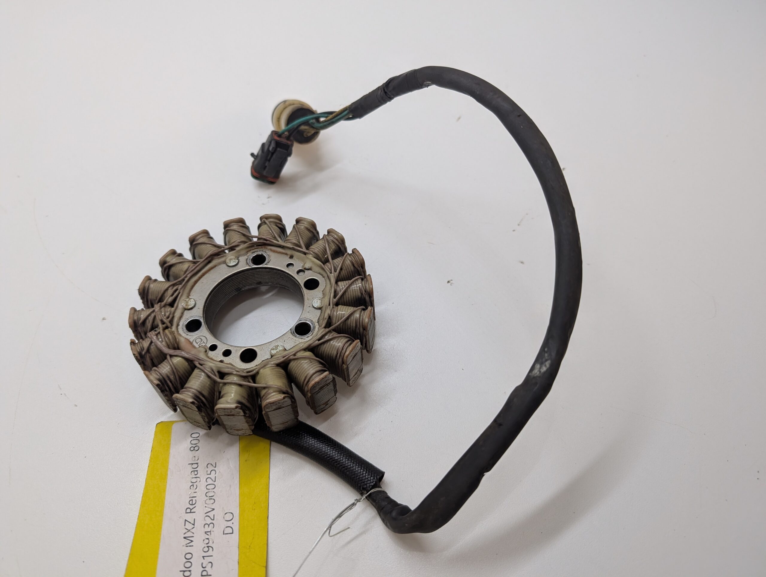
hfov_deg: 71.5
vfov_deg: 56.9
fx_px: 532
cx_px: 383
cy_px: 288
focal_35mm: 24
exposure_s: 1/92.9
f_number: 1.68
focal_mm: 6.9
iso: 131
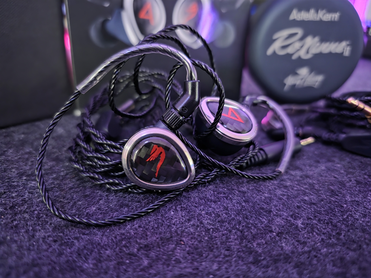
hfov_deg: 73.9
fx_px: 247
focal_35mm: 23
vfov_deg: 58.9
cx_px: 186
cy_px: 139
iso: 2500
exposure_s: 1/15
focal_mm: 6.3
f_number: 1.7
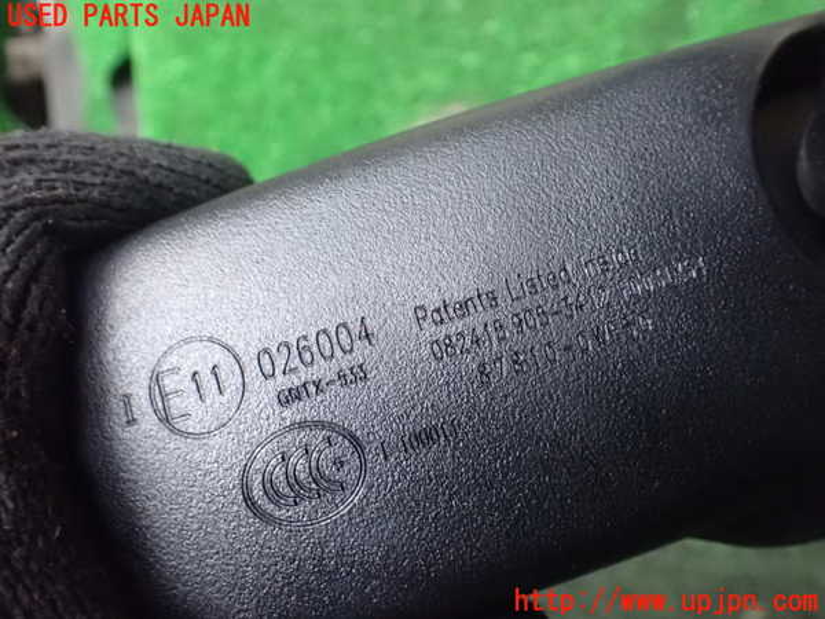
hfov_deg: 60.0
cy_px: 310
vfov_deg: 46.8
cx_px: 412
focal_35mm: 30
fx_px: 715
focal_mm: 5.4
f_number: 2.3
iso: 1600
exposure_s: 1/25
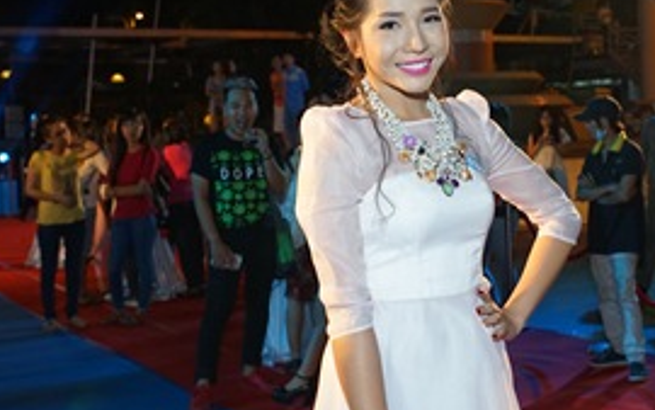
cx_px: 412
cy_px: 142
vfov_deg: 19.7
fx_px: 1179
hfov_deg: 30.9
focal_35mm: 66
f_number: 3.5
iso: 1250
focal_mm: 35
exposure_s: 1/100
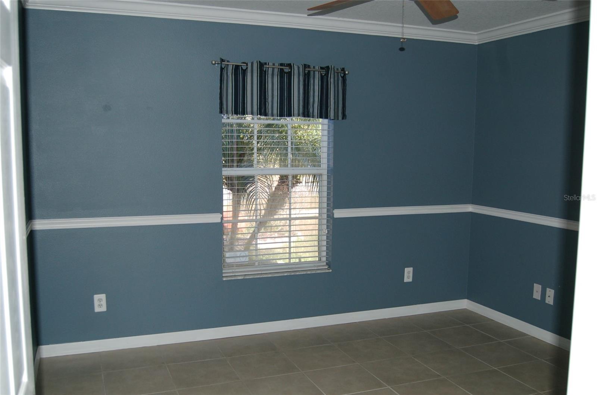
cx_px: 298
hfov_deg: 55.2
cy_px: 198
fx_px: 571
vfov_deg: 38.2
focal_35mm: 34
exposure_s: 1/320
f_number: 3.8
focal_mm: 23
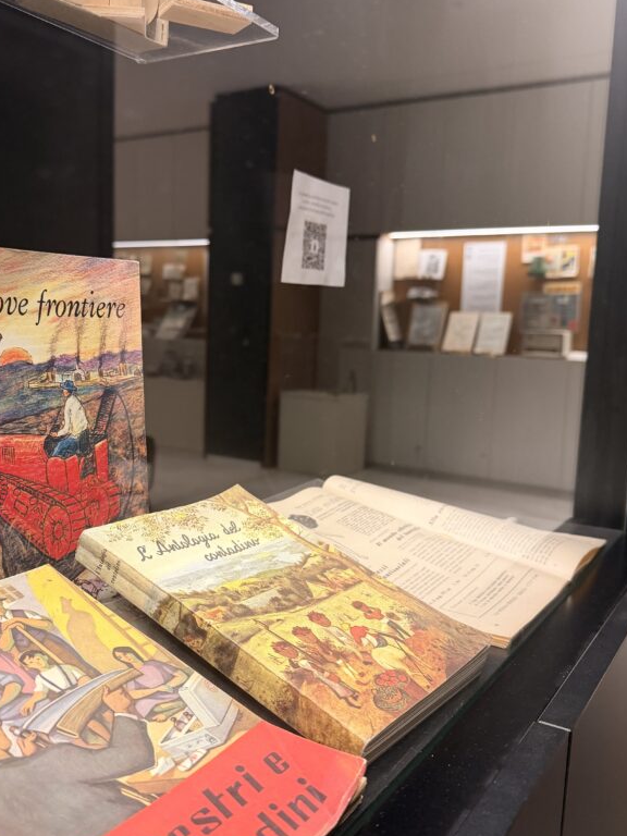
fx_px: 773
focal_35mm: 32
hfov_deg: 43.9
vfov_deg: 56.8
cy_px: 430
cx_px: 249
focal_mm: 6.76
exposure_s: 1/60
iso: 200
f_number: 1.78
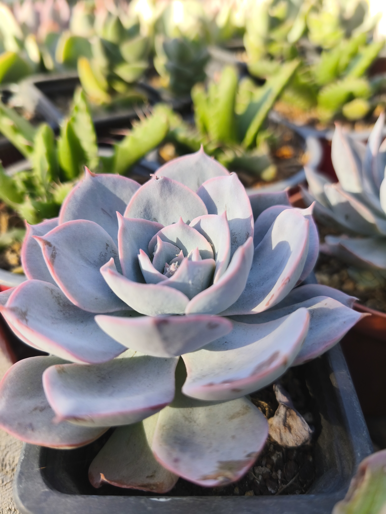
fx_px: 342
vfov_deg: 73.9
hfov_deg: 58.9
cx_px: 193
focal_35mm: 23
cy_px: 257
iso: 80
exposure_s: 1/200
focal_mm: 5.35
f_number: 1.7
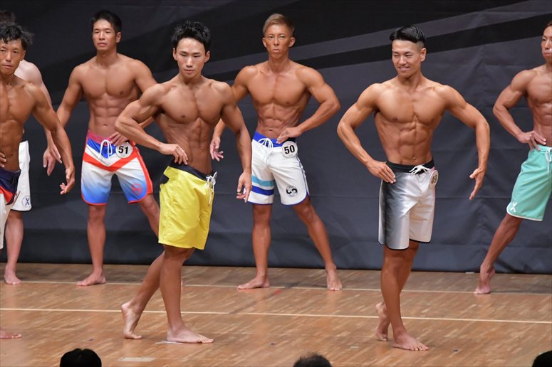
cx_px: 276
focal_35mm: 285
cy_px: 184
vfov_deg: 4.8
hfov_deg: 7.2
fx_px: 4368
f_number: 5.6
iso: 6400
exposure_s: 1/400
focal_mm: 190
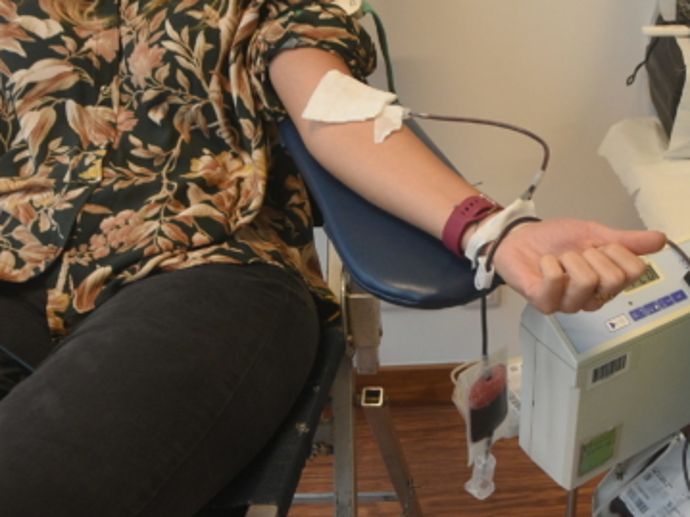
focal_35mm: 39
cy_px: 246
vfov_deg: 36.9
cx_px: 523
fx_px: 774
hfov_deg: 46.2
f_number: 3.5
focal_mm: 15
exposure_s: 1/200
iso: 1600
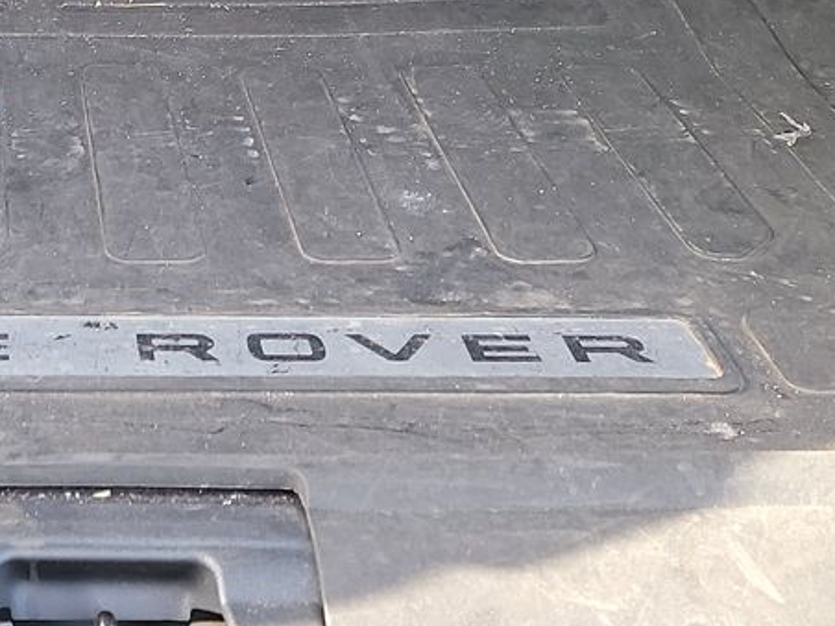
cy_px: -201
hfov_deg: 22.2
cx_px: 15
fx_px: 2050
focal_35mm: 85
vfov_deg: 16.4
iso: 124
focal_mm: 6.7
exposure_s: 1/59
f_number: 1.8
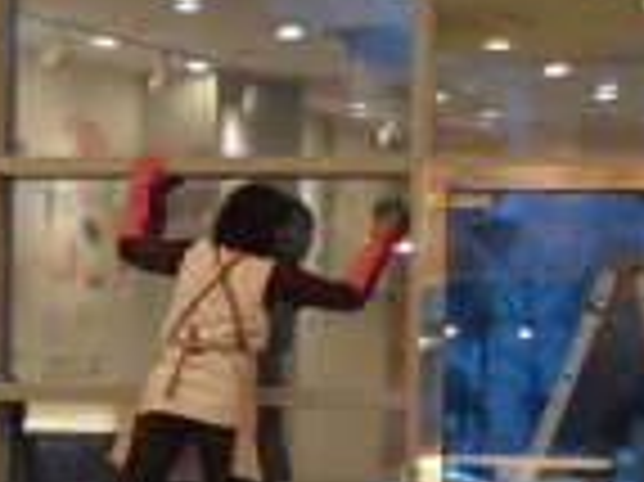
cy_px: 331
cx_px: -5
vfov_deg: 10.8
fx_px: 2547
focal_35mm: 137
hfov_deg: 14.2
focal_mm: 6
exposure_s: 1/60
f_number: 1.8
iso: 125
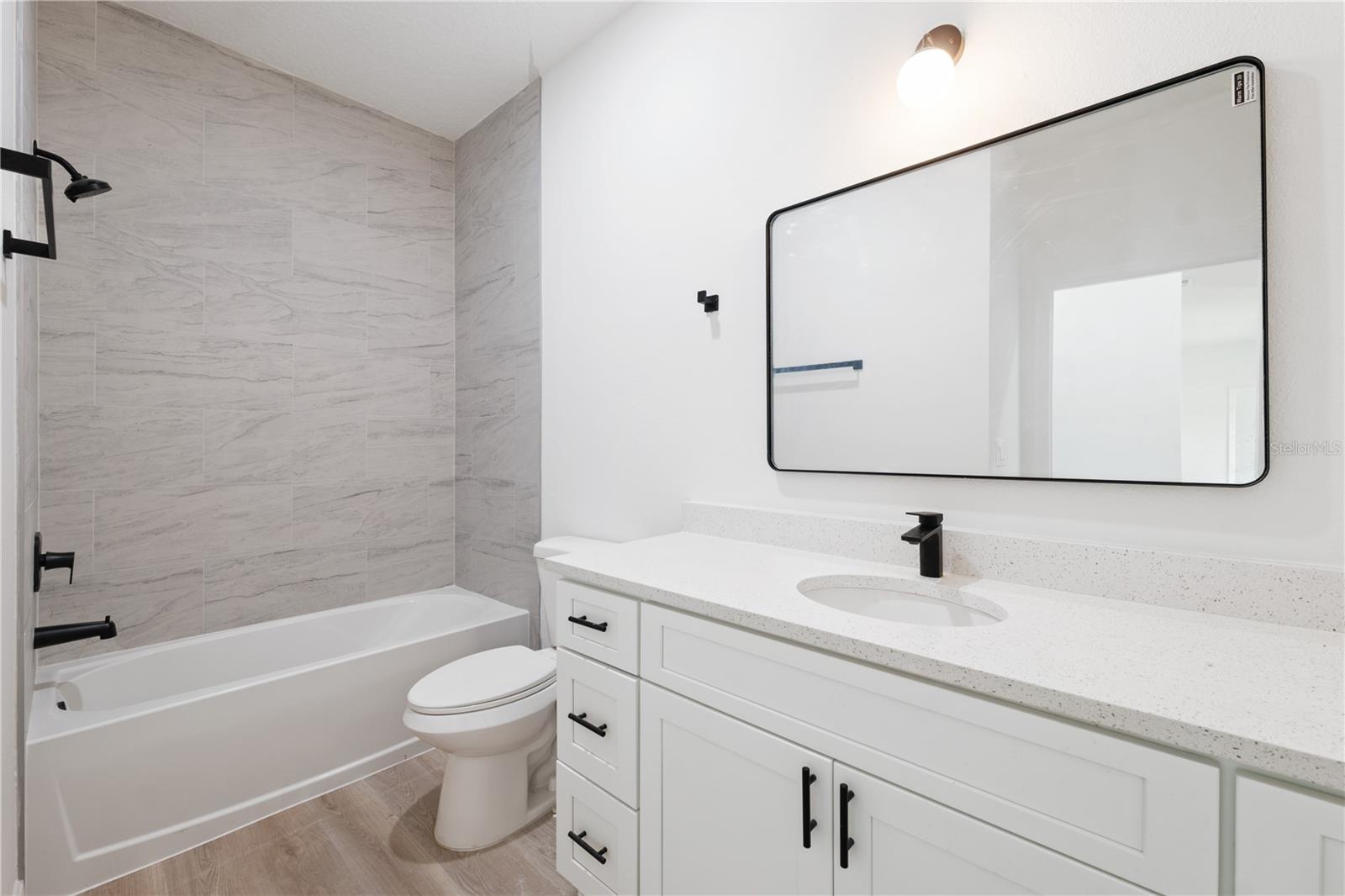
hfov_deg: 104.3
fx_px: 523
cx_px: 672
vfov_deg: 81.2
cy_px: 448
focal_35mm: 14
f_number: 8
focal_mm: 14
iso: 400
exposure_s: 1/3
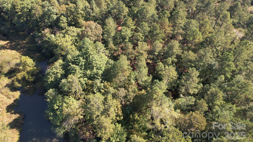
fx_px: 161
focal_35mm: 24
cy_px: 59
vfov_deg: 47.5
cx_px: 124
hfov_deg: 76.3
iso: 100
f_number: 2.8
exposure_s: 1/350
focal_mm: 8.38
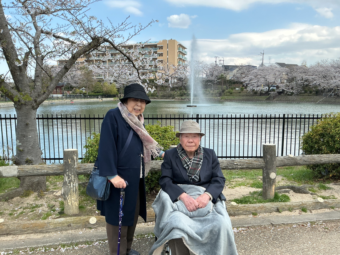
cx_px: 170
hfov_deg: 61.7
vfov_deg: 48.2
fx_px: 285
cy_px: 128
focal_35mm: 29
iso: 25
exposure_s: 1/739
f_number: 1.8
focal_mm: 3
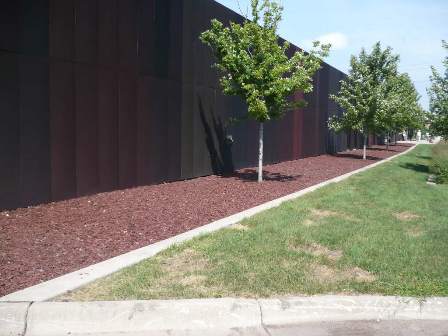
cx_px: 224
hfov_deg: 52.6
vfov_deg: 40.7
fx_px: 453
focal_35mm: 35
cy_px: 168
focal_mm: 5.8
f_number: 2.8
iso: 100
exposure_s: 1/1000
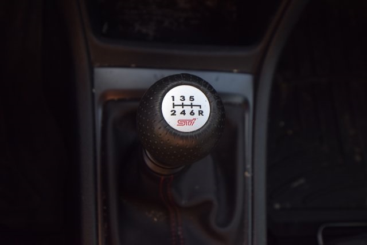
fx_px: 367
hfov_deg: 53.1
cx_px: 184
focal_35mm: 36
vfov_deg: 36.9
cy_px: 122
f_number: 6.3
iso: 400
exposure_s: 1/125
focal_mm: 24
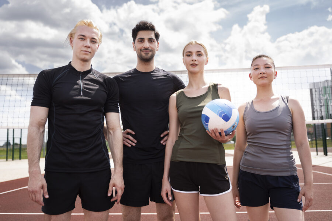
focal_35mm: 31
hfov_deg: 60.3
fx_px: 286
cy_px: 110
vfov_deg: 42.3
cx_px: 166
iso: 500
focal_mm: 31
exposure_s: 1/4000
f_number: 2.8
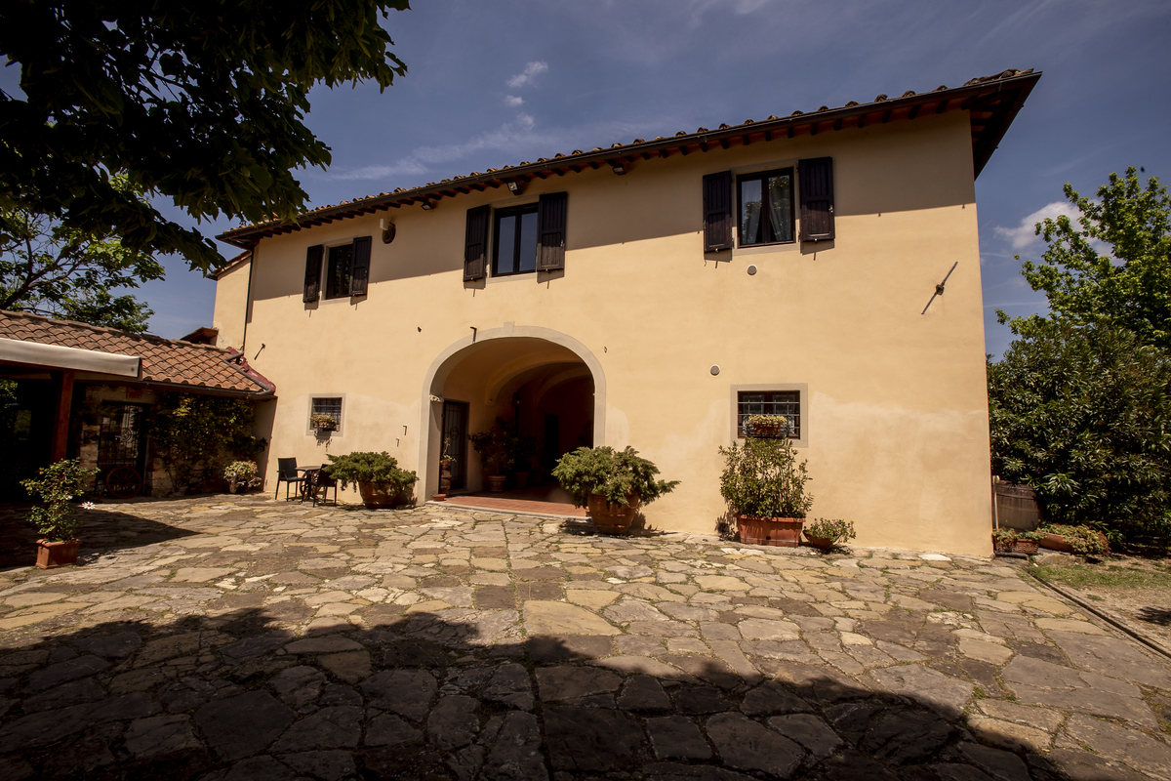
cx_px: 586
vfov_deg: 73.7
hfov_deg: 96.7
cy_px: 390
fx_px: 520
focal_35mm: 16
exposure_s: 1/100
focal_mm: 16
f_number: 22
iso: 100
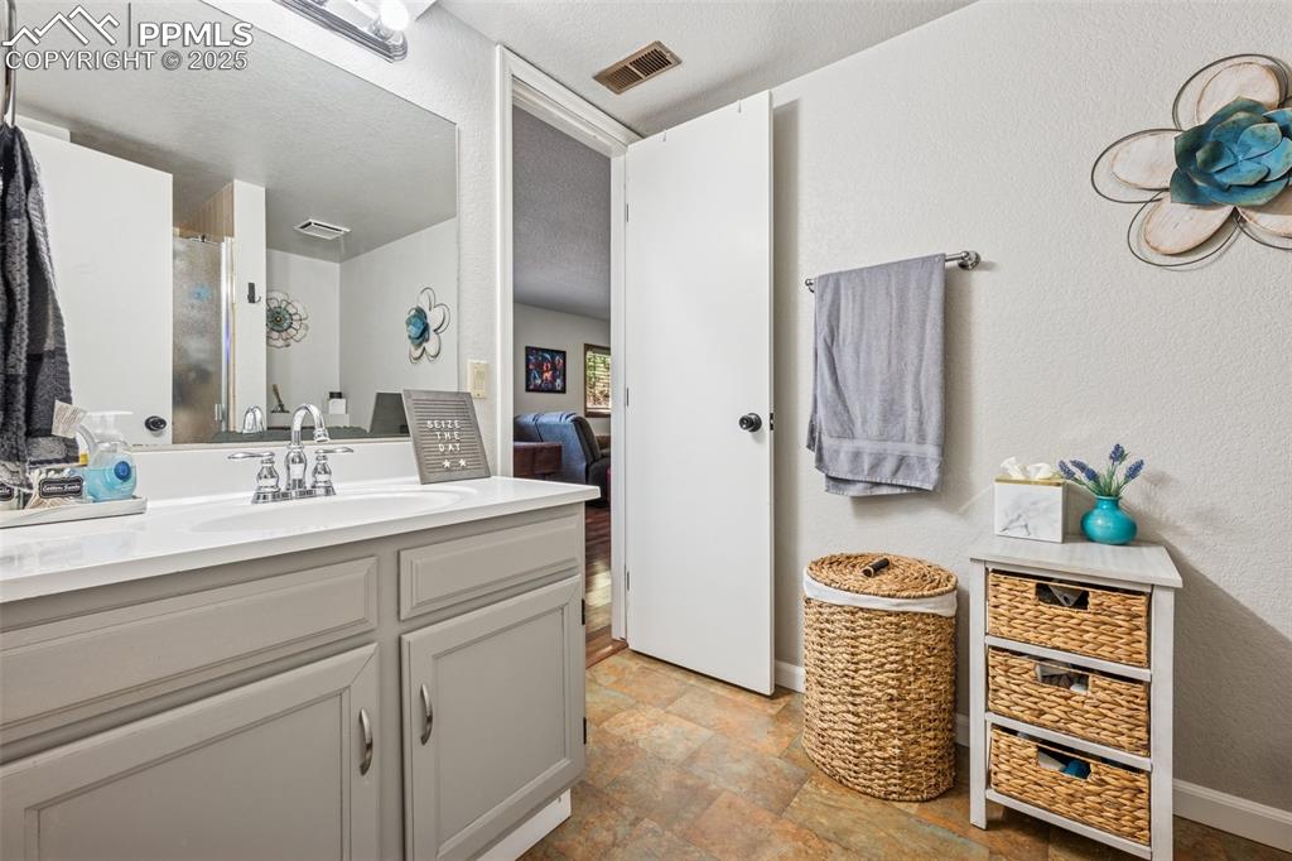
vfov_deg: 77.3
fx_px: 538
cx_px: 646
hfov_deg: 100.4
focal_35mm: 15
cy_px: 430
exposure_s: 1
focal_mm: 15
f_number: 11
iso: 100
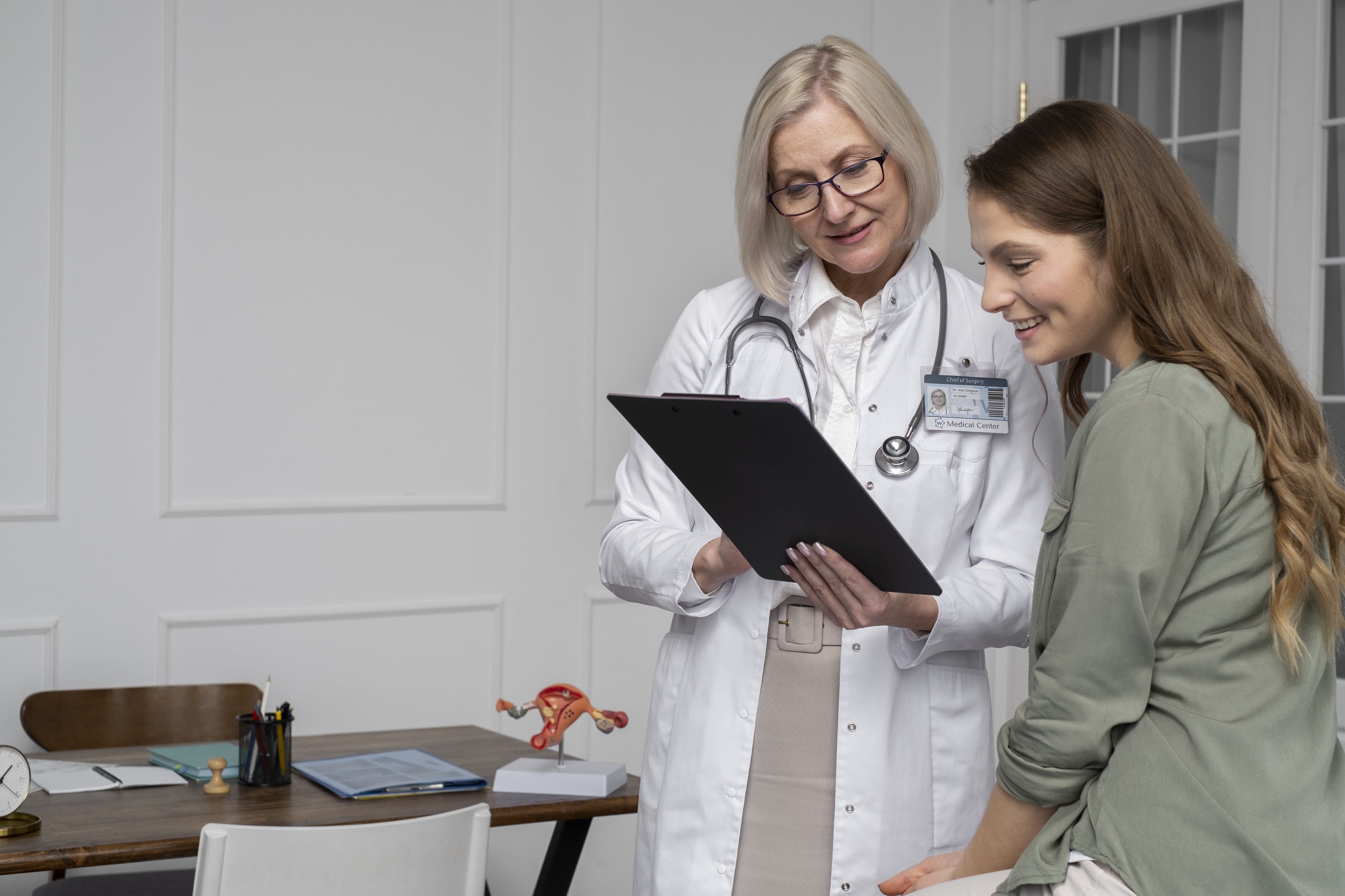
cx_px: 672
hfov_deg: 37.5
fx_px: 1980
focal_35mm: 53
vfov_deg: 25.5
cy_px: 448
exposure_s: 1/160
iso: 250
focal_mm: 35
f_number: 4
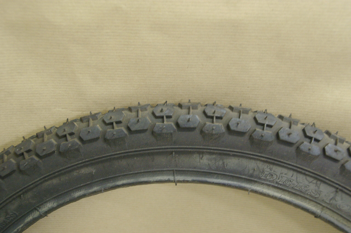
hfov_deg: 40.0
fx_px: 482
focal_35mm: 50
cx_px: 176
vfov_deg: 27.2
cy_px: 116
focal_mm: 33
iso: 1600
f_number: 5.6
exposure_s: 1/8
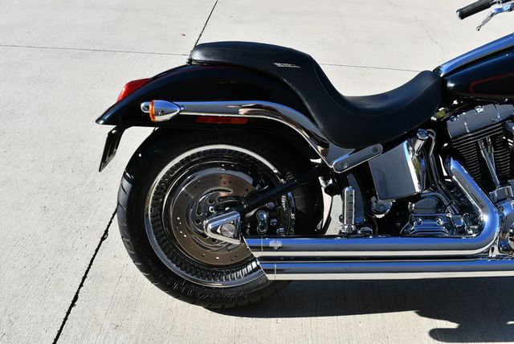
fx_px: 514
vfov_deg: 36.9
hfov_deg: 53.1
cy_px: 172
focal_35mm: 36
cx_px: 257
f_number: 8
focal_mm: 18
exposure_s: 1/250
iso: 160
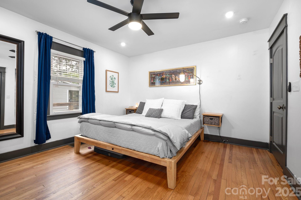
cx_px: 153
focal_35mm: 16
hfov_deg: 96.8
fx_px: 134
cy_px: 98
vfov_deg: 73.6
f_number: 8
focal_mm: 15
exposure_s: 1/1.25
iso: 200
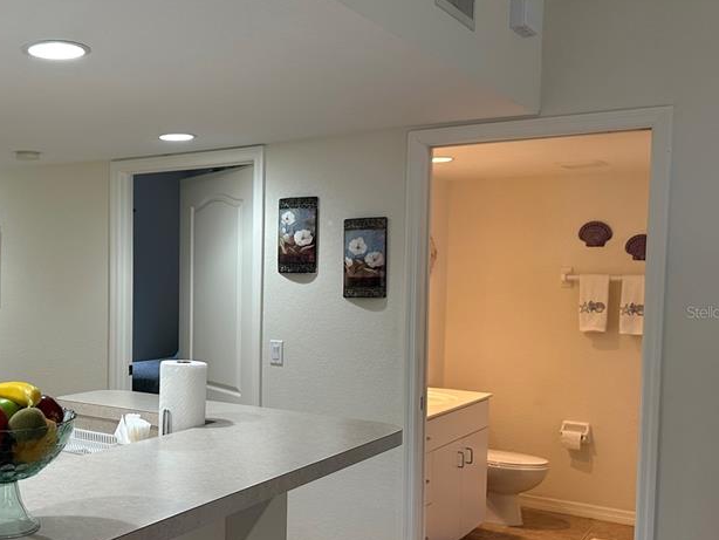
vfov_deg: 35.9
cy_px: 312
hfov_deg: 44.8
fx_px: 831
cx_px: 158
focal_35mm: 40
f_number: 1.78
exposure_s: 1/120
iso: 160
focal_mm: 6.86
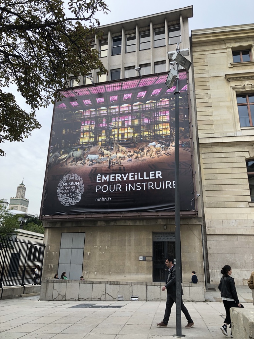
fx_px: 274
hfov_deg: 49.7
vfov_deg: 63.4
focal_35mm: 28
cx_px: 127
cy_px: 170
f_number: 1.8
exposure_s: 1/277
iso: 20
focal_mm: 3.99
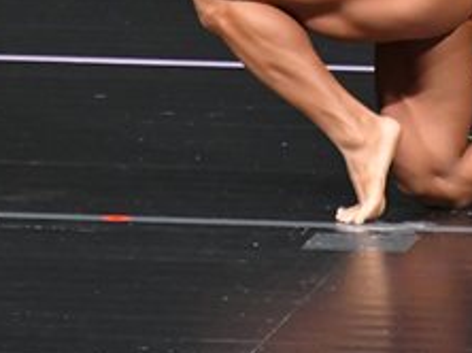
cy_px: -145
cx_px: 422
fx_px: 17176
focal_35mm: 1261
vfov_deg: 1.2
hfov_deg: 1.6
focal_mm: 250
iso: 4000
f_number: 5.6
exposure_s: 1/400
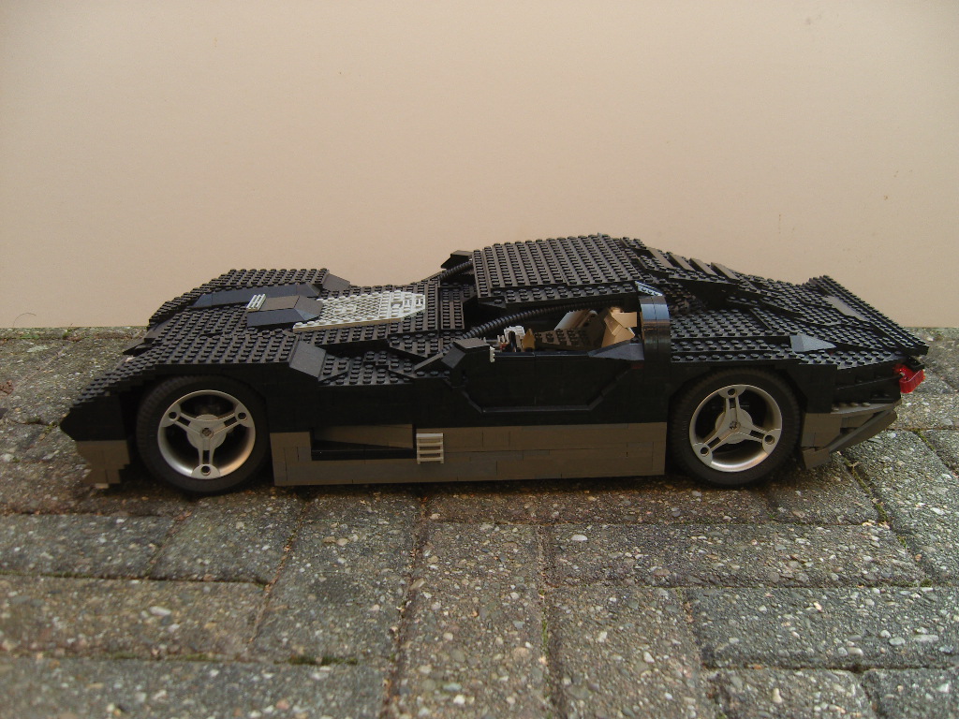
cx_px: 480
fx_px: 942
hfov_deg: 54.0
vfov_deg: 41.8
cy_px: 360
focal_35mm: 34
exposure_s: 1/80
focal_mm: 7.3
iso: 100
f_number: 2.8
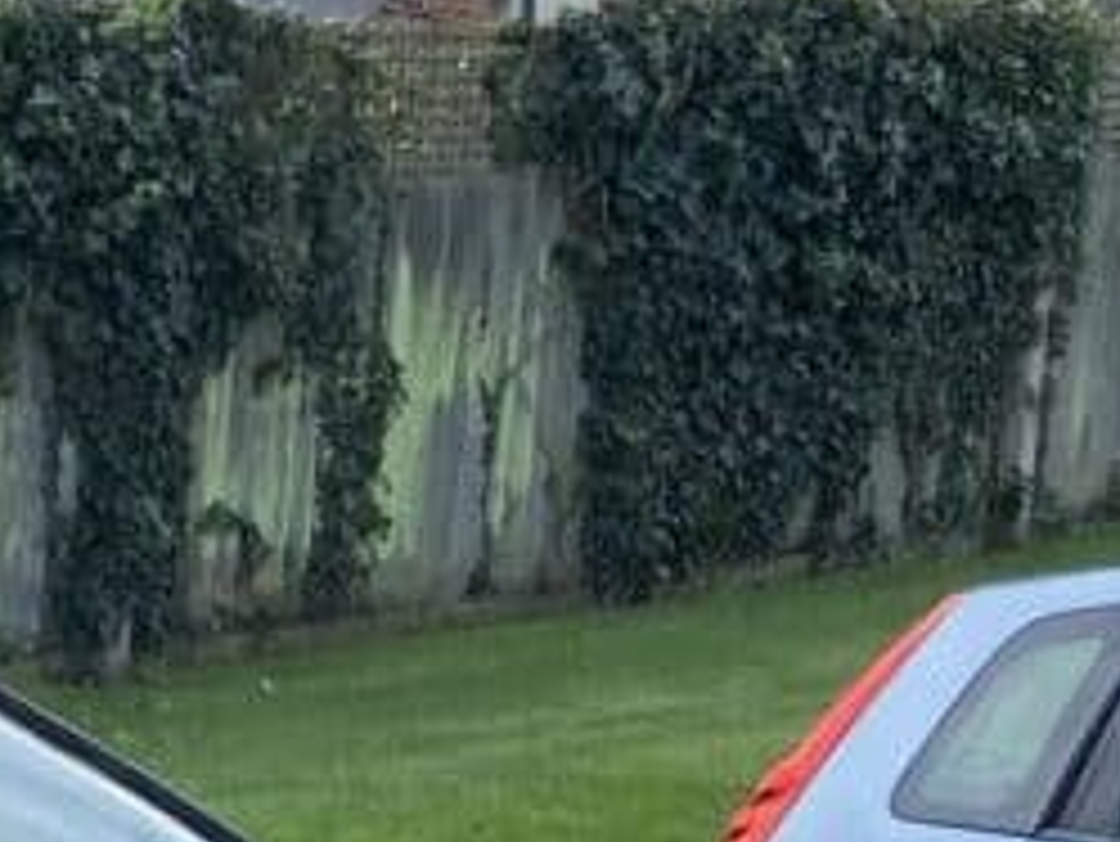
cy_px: 1033
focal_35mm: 94
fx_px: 3043
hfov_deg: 19.2
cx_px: -360
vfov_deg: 15.1
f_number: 1.8
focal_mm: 4.25
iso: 32
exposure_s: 1/778
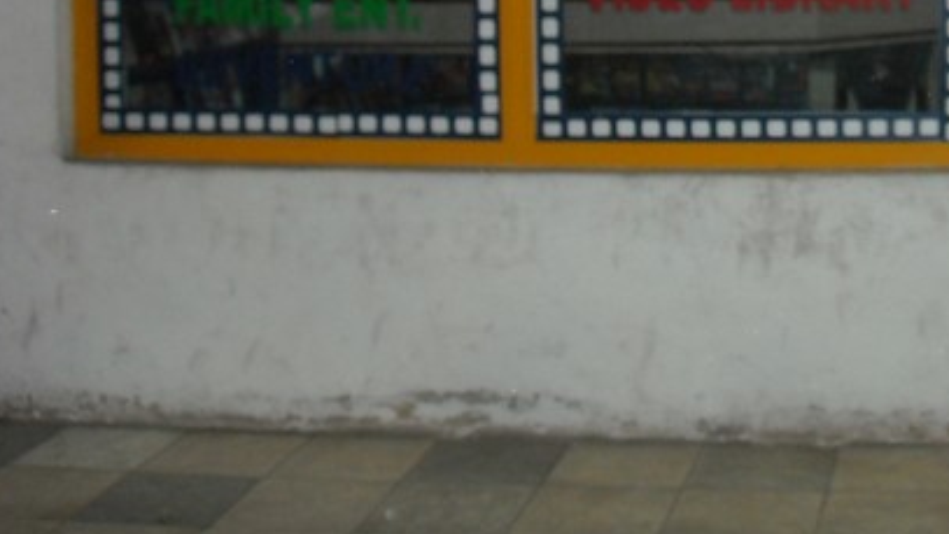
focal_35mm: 75
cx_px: 909
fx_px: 1887
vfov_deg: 15.5
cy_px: -105
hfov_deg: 26.9
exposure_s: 1/60
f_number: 2.8
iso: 200
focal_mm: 5.7
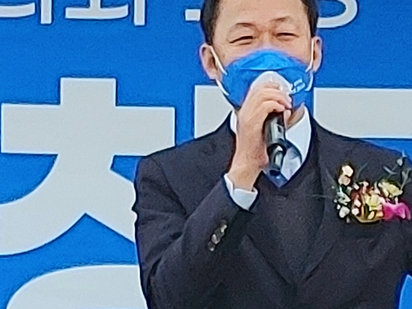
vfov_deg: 3.7
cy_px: 263
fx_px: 4844
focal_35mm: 407
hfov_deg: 4.9
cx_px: 312
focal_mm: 4.81
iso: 50
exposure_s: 1/198
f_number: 1.8
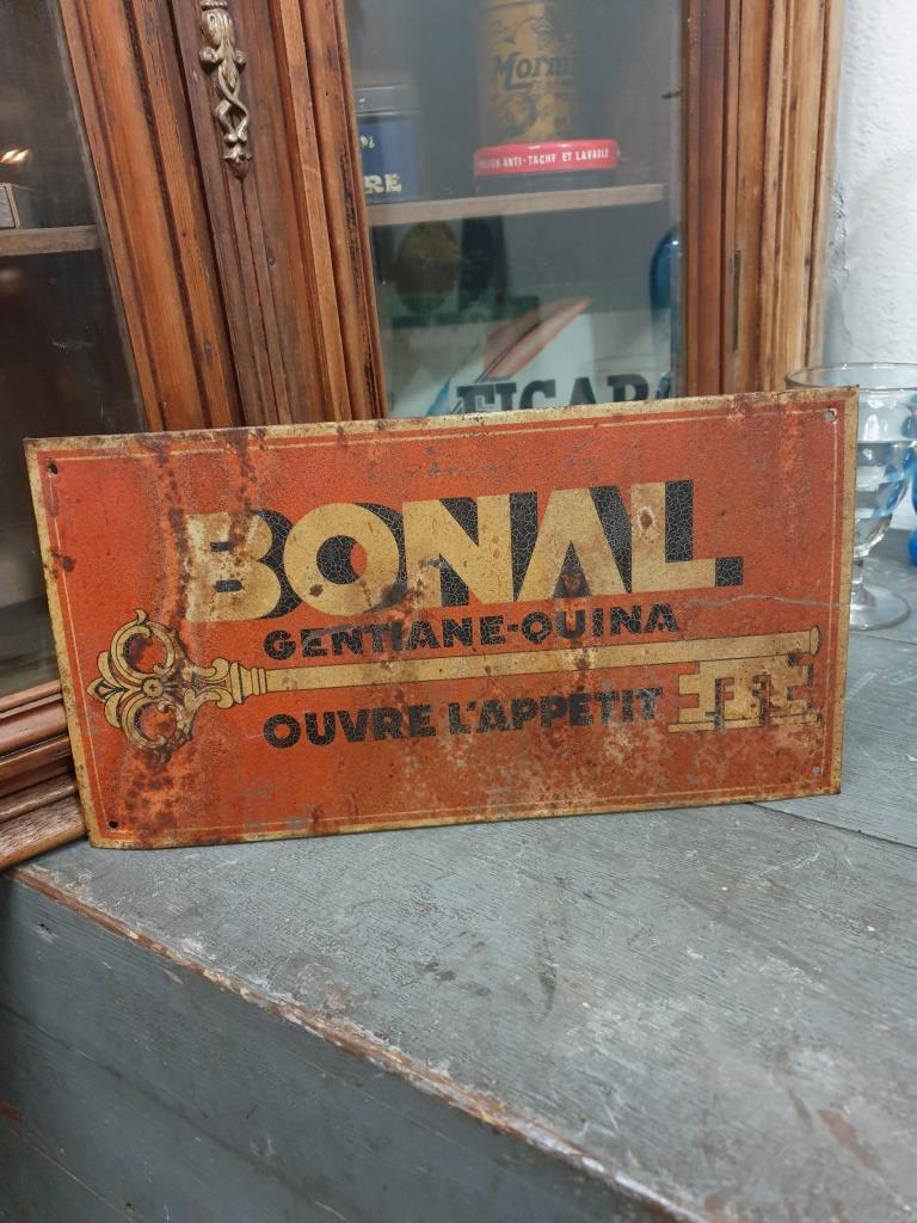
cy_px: 612
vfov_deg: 67.3
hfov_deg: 53.1
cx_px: 458
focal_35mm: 26
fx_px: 918
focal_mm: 4.3
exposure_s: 1/33
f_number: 1.5
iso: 320
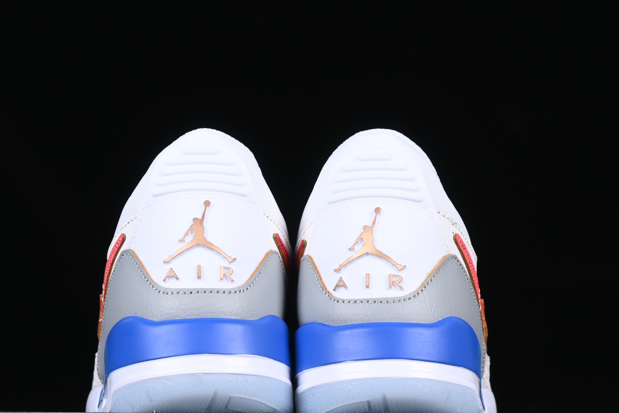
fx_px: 1754
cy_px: 247
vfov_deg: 13.4
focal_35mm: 102
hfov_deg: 20.0
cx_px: 275
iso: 160
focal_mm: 50
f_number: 8
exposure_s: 1/80
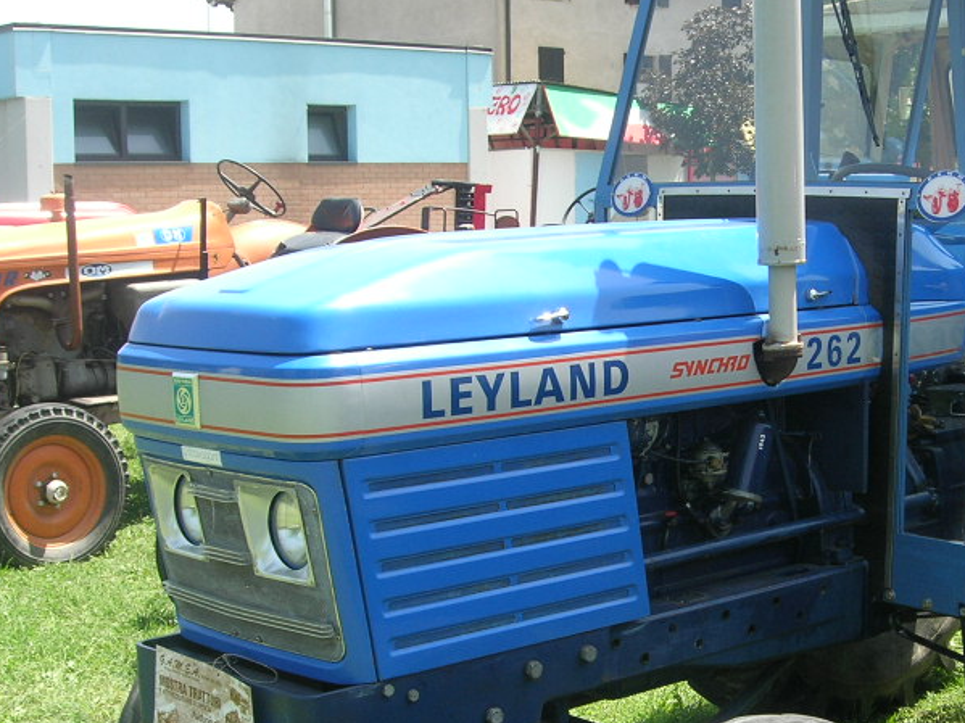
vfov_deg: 22.5
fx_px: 1812
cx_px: 730
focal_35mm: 65
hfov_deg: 29.3
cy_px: 459
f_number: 4.8
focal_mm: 7.8
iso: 64
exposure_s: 1/193
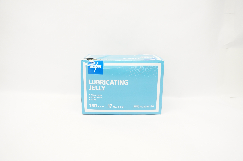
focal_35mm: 27
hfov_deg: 67.4
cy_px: 80
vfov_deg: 47.8
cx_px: 122
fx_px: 182
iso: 400
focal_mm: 18
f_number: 4
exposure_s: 1/60
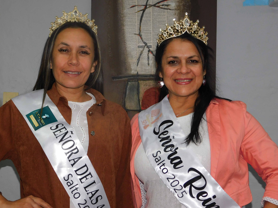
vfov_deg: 22.3
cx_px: 139
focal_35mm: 66
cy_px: 104
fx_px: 530
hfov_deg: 29.4
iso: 200
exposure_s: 1/30
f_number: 4.2
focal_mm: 11.7
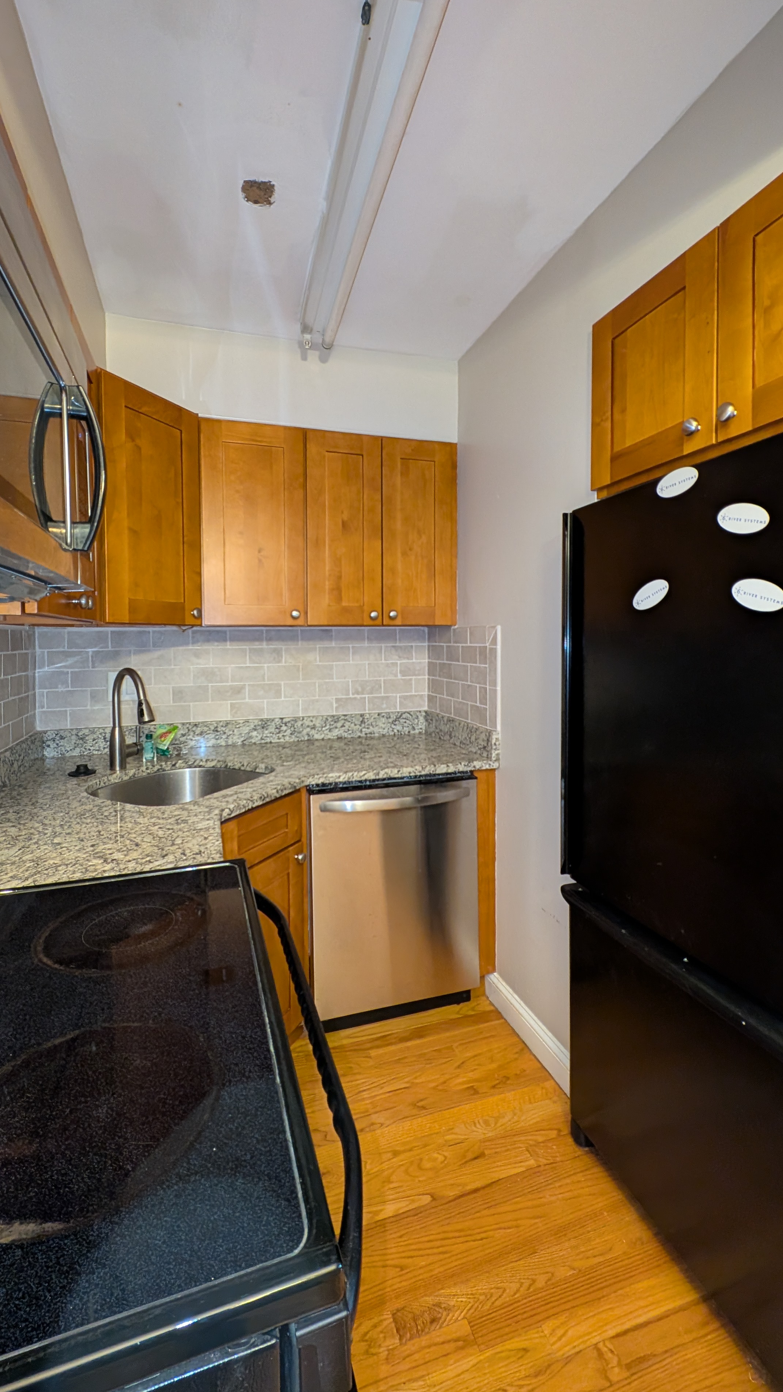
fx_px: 517
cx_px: 374
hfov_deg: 74.3
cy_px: 654
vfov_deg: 106.7
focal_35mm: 14
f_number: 1.95
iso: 407
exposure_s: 1/24
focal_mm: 2.23
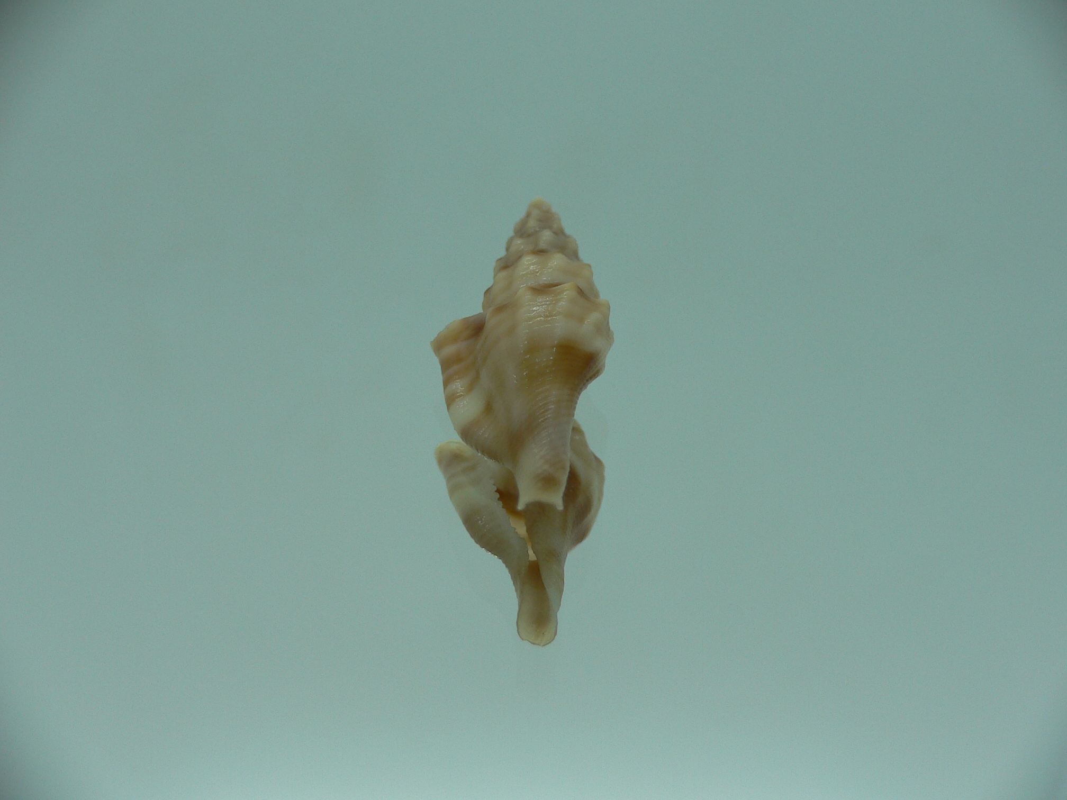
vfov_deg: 40.7
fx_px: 1079
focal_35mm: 35
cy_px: 400
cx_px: 534
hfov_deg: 52.6
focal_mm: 4.6
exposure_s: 1/80
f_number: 2.8
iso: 80
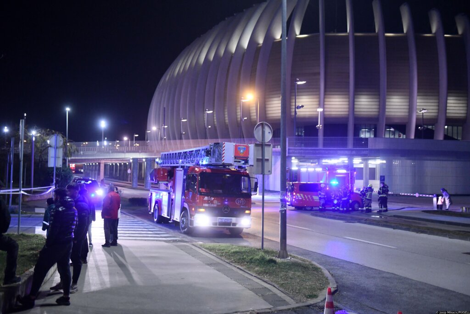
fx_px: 522
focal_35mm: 40
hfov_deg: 48.5
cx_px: 235
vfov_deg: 33.4
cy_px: 157
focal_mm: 40
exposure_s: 1/100
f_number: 2.8
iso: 4000
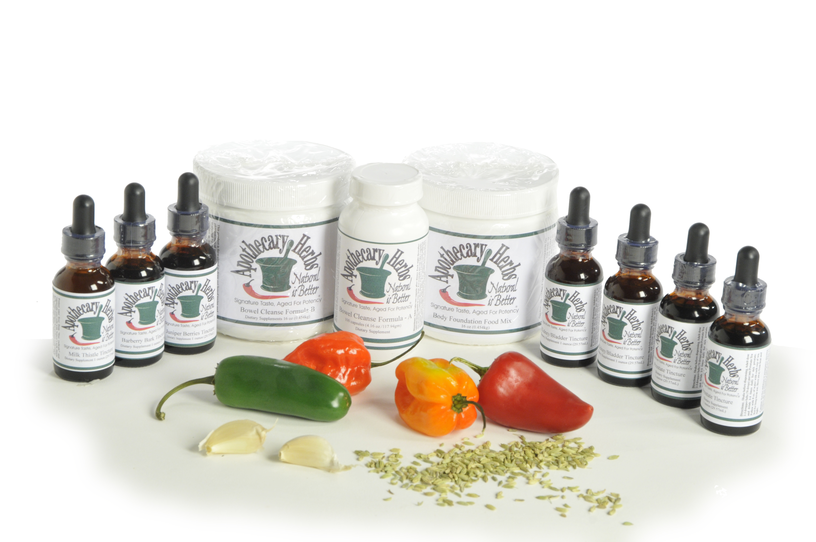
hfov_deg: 17.5
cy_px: 271
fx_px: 2649
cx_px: 408
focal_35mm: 117
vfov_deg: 11.7
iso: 640
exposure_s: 1/60
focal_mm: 78
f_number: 13
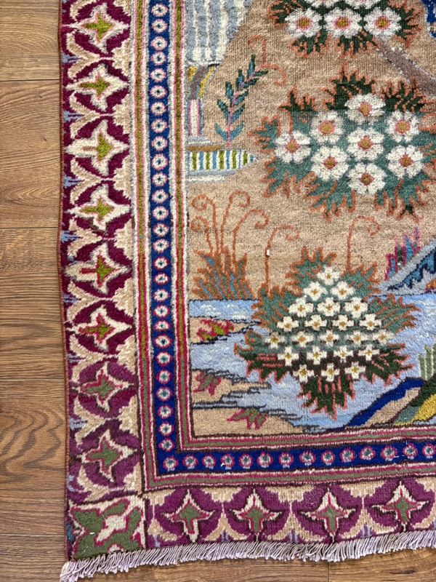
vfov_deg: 67.3
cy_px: 291
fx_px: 437
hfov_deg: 53.1
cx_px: 218
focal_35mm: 26
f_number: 1.6
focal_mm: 5.96
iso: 500
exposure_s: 1/44
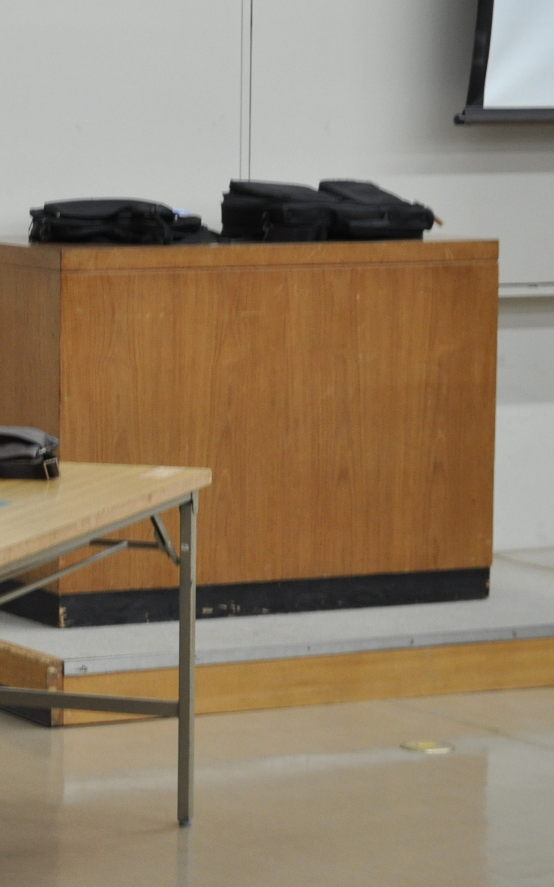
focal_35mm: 143
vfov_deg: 14.6
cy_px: 425
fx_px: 3458
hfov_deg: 9.0
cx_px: -246
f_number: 5.6
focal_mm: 45
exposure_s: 1/50
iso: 800
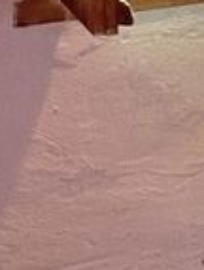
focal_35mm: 116
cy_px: -102
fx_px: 907
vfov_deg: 15.9
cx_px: 621
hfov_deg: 9.7
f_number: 1.8
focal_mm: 1.57
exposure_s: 1/60
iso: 250
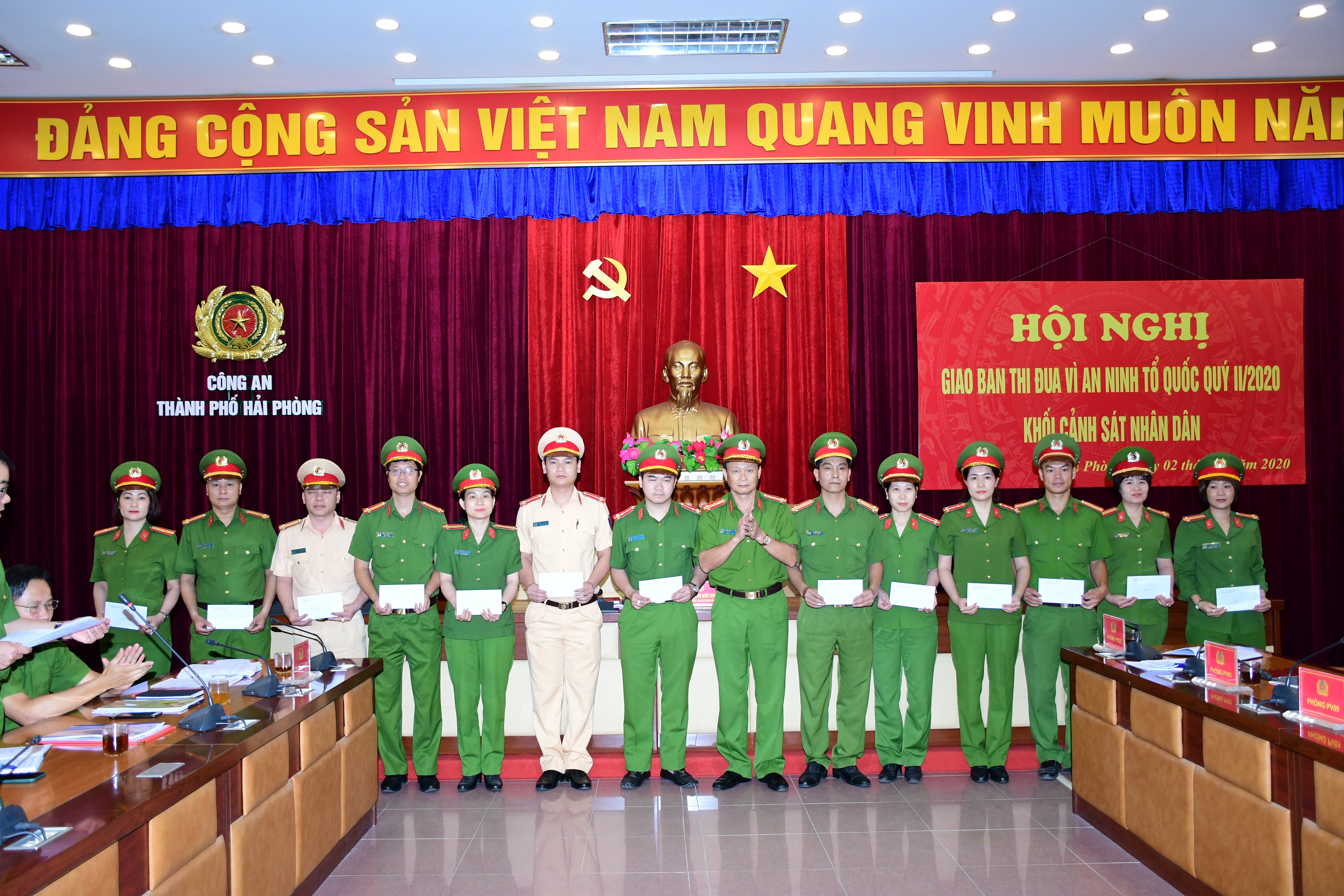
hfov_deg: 57.2
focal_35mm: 33
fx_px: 1232
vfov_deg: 40.0
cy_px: 448
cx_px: 672
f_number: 3.5
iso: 1000
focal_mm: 22
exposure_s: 1/200
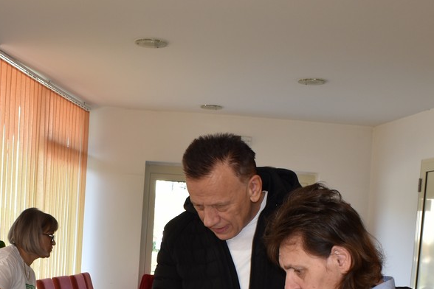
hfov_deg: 32.0
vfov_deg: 20.7
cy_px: 327
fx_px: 747
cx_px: 136
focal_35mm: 62
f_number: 5.6
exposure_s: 1/30
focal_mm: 18
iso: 110
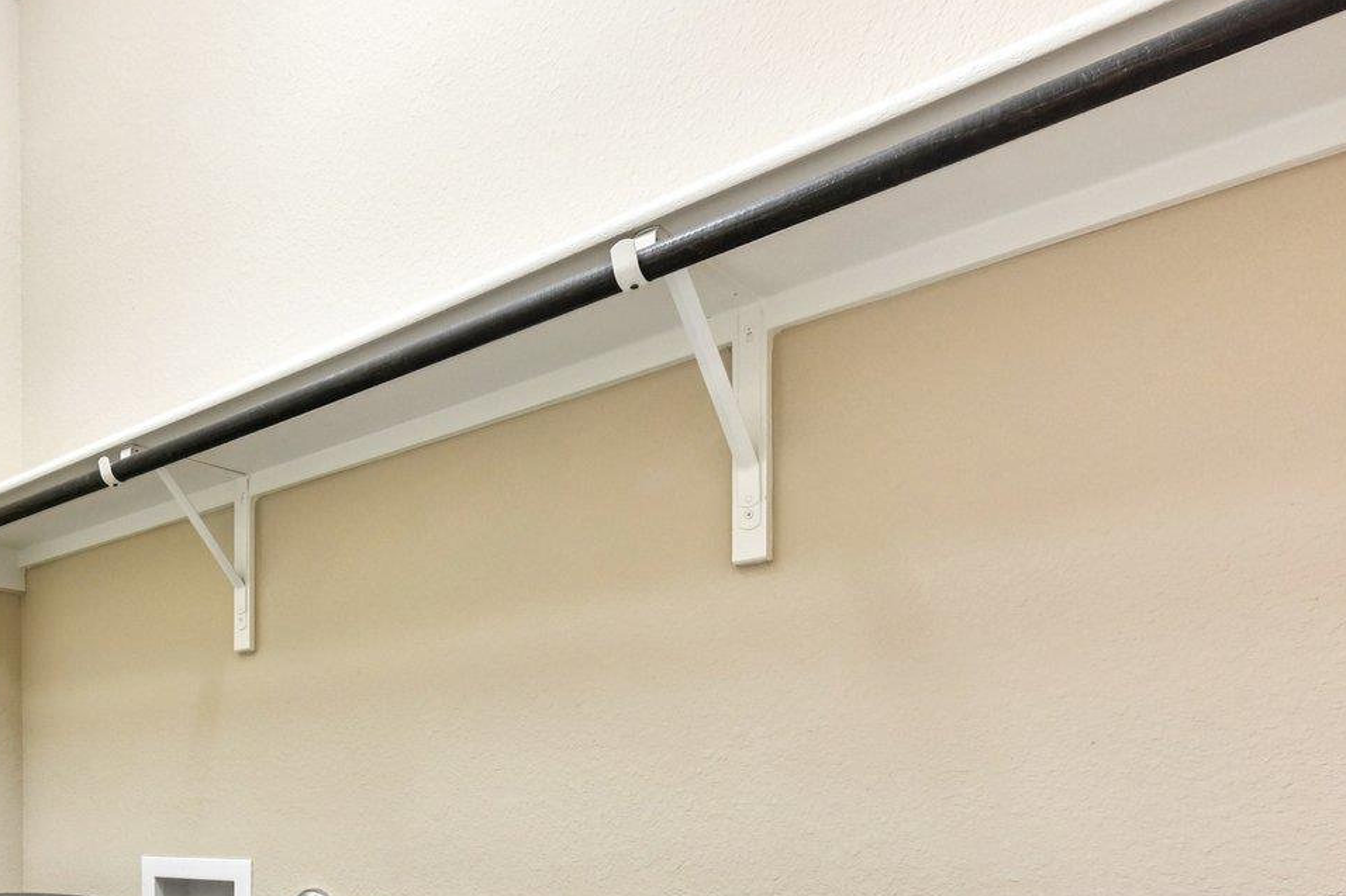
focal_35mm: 30
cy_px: 856
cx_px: 99
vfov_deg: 39.4
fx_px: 1121
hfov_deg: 53.1
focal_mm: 14
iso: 720
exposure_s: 1/15
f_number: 8
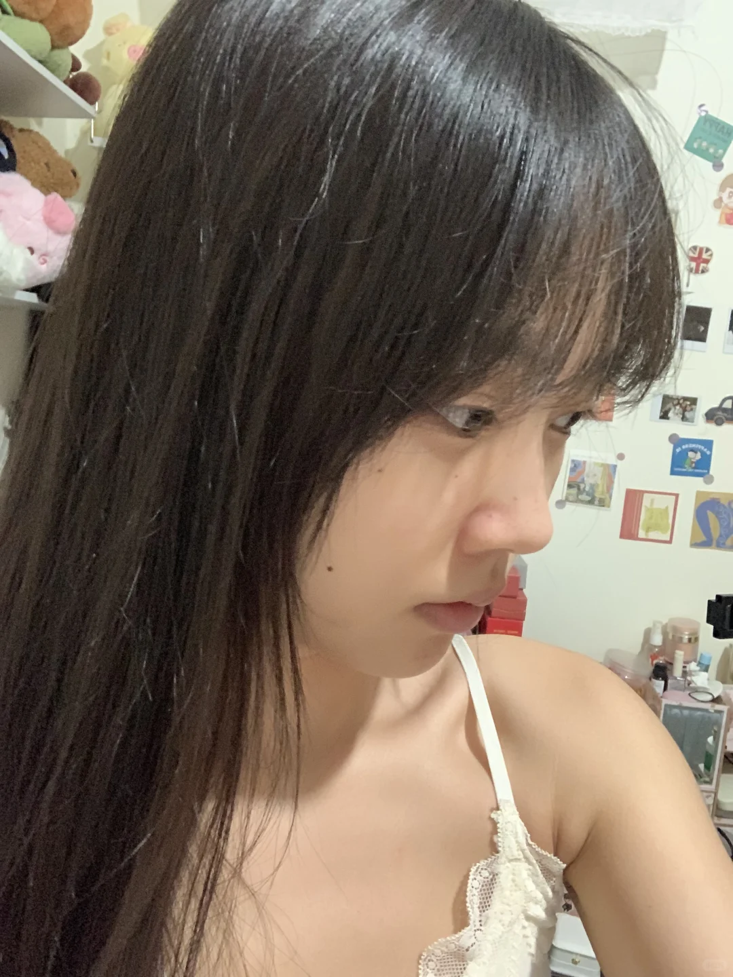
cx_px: 366
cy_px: 488
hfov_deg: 44.2
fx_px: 903
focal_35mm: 32
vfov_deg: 56.8
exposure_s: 1/24
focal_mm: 2.87
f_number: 2.2
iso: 640
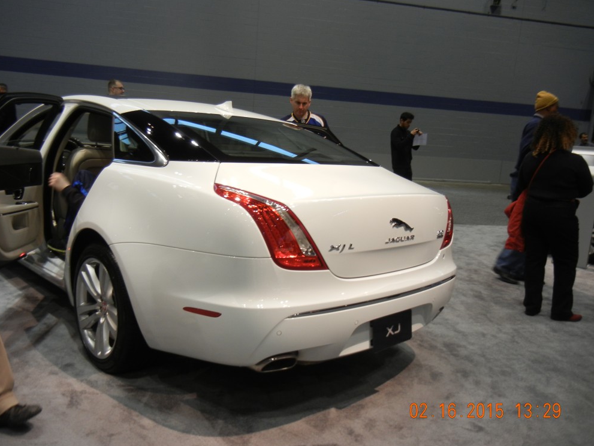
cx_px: 291
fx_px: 532
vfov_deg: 45.4
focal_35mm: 31
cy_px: 228
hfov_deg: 58.4
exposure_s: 1/60.8
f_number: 3.5
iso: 160
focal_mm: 5.4
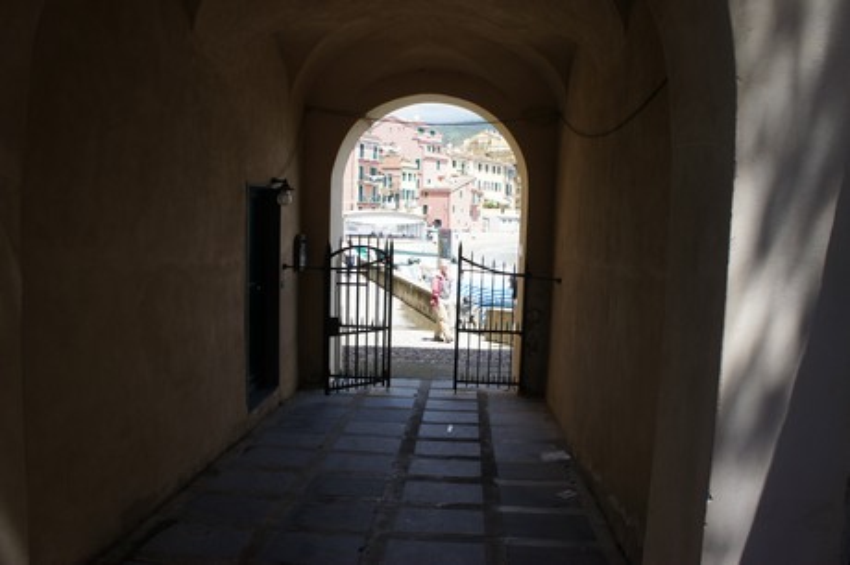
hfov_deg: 67.4
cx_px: 425
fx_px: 637
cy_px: 282
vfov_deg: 47.9
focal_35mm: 27
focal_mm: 18
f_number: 7.1
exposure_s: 1/250
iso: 250
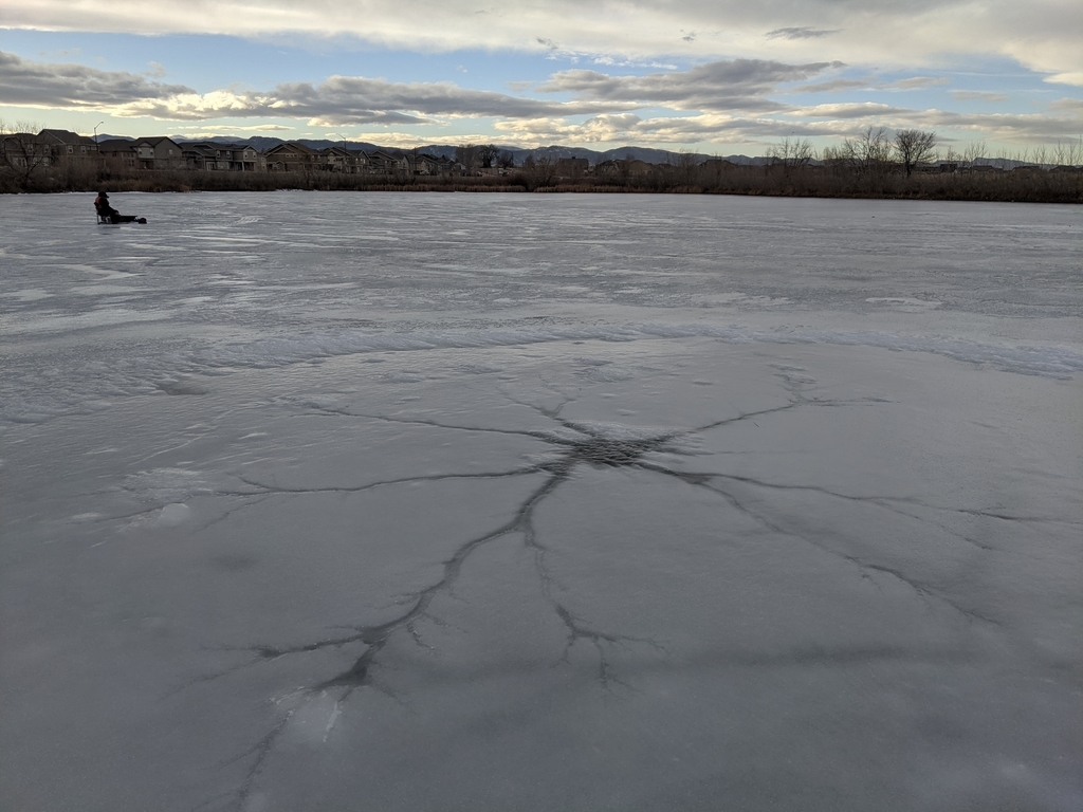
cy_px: 406
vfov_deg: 51.4
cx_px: 542
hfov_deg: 65.3
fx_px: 845
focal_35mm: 27
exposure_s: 1/1957
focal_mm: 4.44
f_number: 1.8
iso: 56
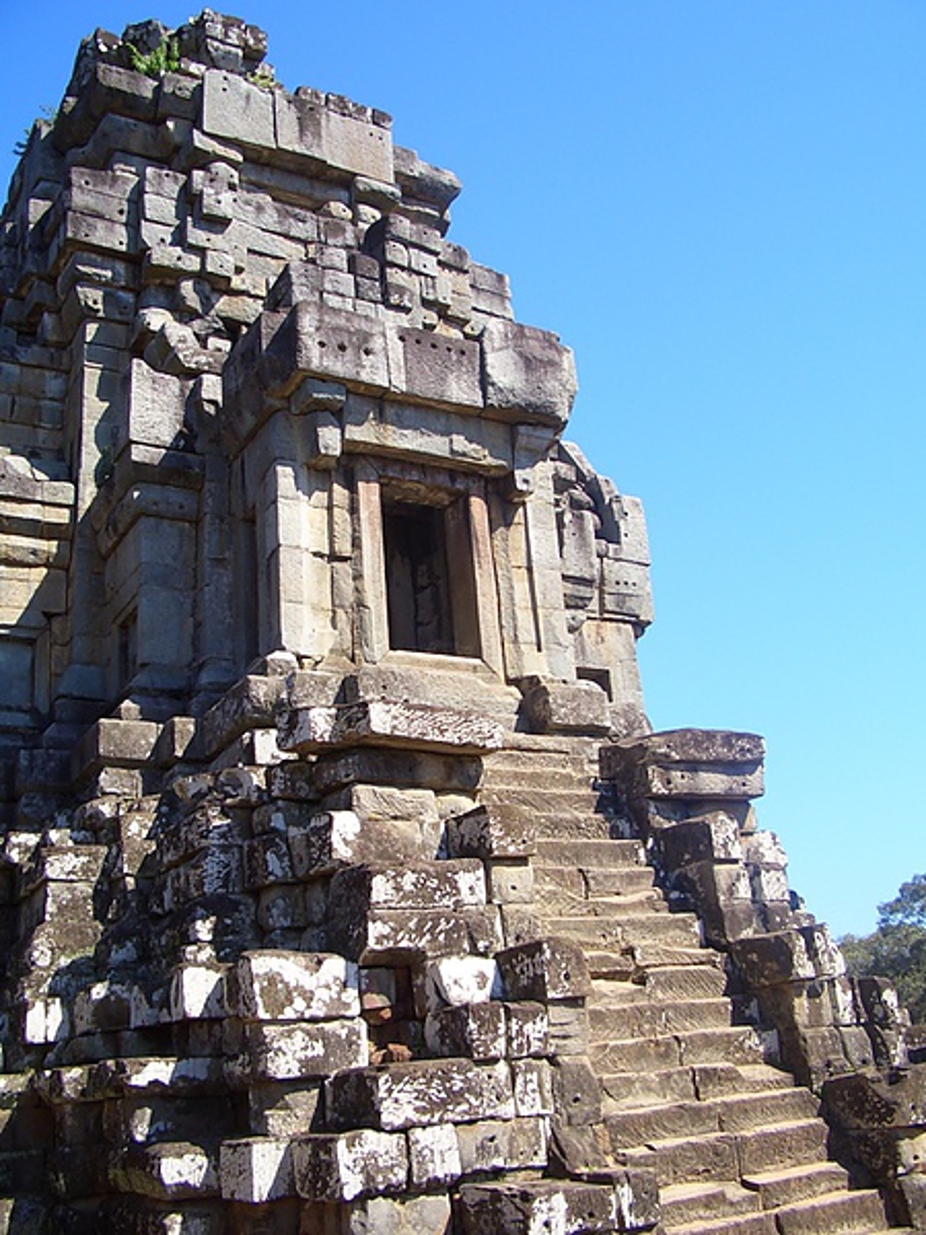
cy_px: 618
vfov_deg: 52.6
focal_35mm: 35
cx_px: 463
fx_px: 1248
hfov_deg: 40.7
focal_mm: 5.8
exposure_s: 1/250
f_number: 4.3
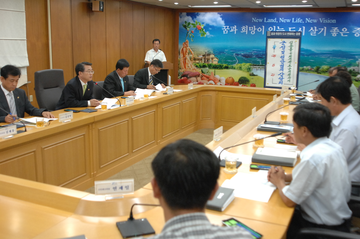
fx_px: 390
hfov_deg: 49.6
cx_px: 180
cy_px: 120
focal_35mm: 39
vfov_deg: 34.1
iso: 800
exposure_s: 1/60
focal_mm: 26
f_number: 4
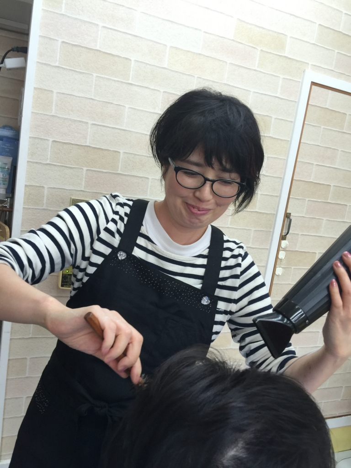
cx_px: 176
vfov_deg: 61.7
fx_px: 392
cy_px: 234
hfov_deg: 48.2
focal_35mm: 29
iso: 32
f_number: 2.2
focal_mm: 4.15
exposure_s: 1/30
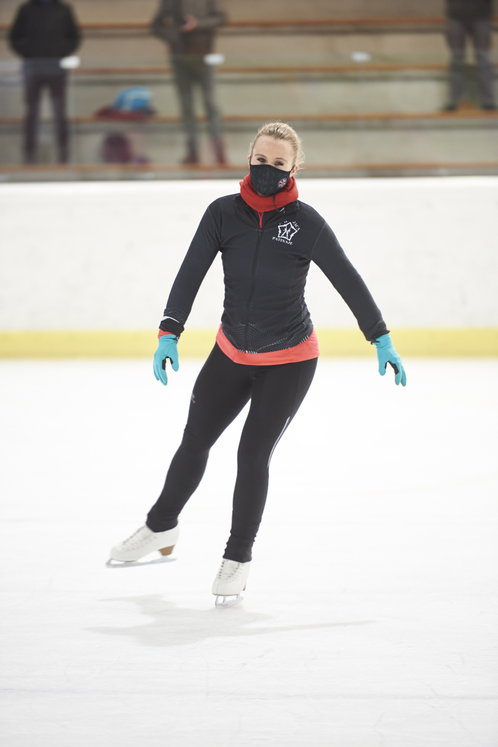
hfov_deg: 6.9
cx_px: 249
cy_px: 374
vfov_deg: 10.3
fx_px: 4146
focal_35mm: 200
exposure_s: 1/100
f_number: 2.8
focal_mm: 200
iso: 2000
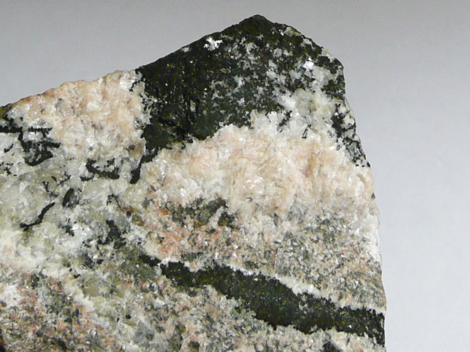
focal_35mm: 28
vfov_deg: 49.7
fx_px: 380
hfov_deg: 63.4
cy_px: 176
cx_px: 235
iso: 160
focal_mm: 4.6
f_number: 3.3
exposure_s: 1/30
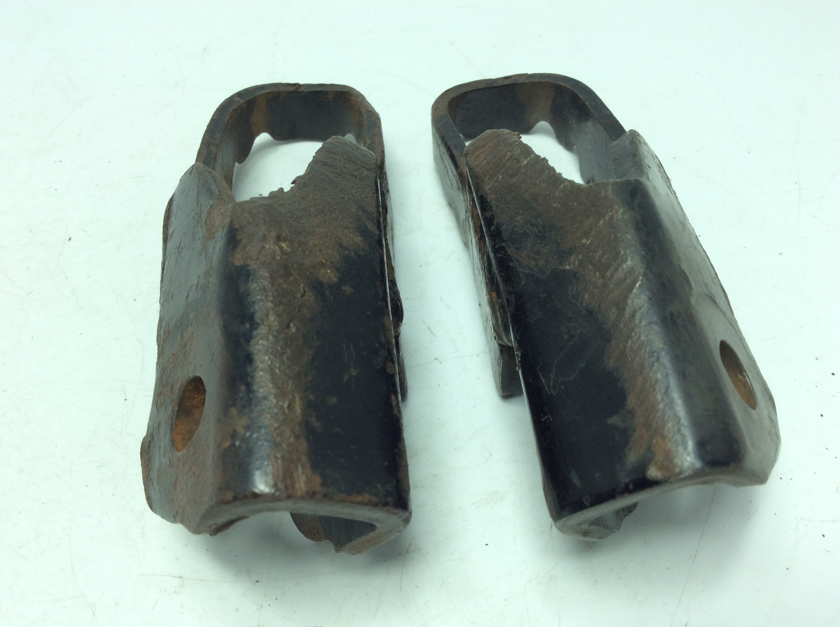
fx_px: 775
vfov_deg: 44.1
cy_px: 314
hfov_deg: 56.9
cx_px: 420
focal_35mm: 32
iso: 32
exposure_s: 1/307
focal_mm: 3.3
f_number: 2.4
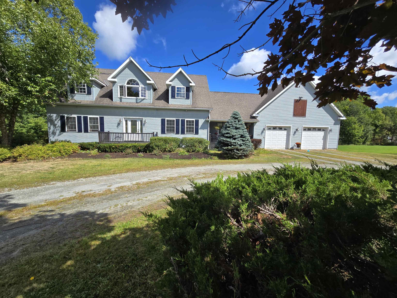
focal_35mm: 13
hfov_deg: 106.2
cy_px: 149
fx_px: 149
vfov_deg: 89.9
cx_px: 198
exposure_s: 1/1457
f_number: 2.2
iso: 50
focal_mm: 2.2
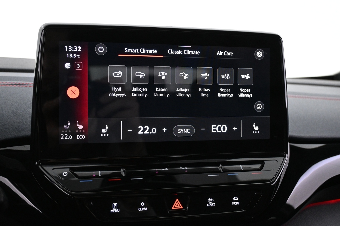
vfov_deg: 35.0
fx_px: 359
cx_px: 161
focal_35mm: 38
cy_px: 108
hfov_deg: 50.7
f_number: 4.2
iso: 1600
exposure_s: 1/20
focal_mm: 24
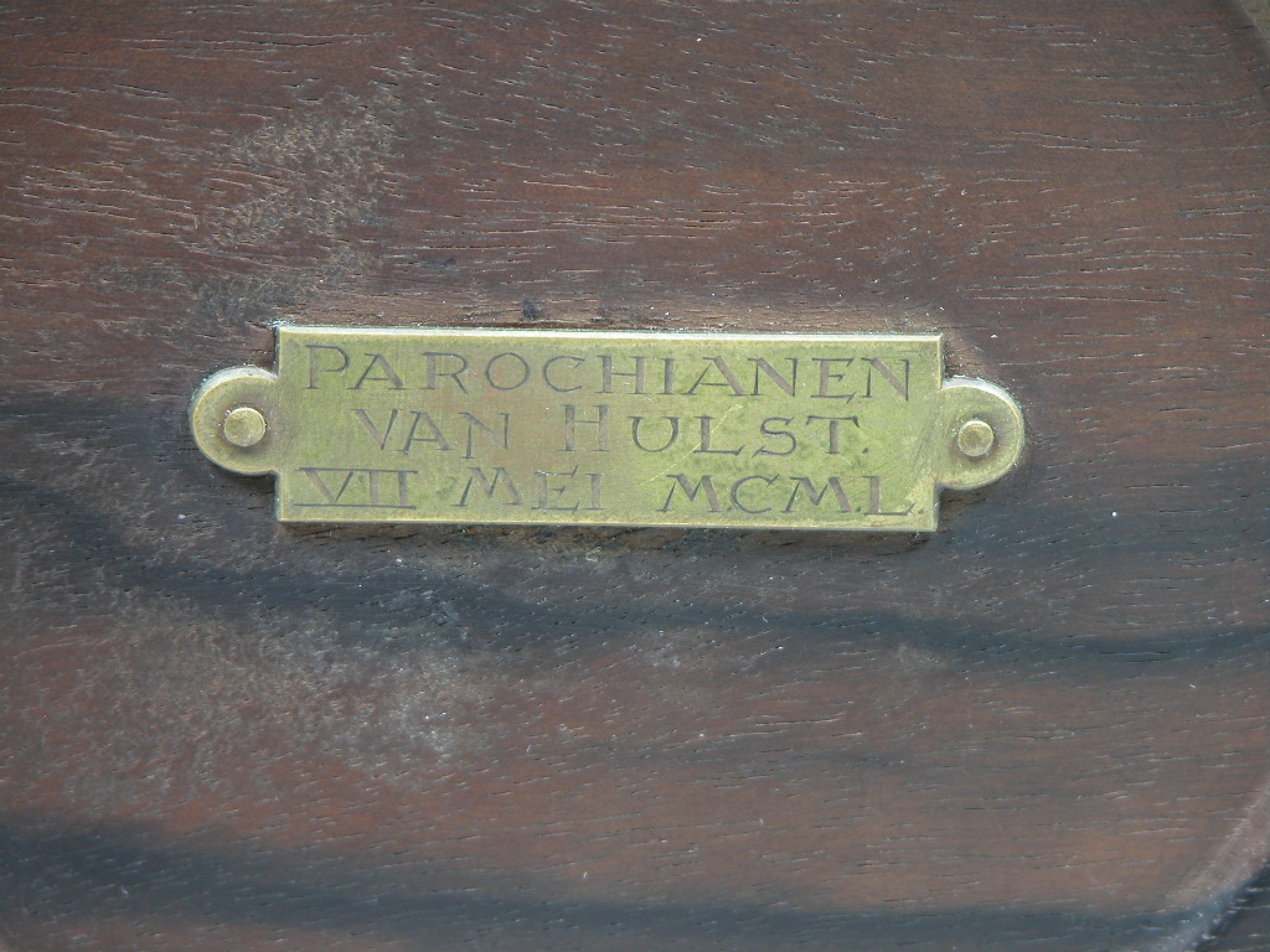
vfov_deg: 5.3
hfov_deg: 7.1
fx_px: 10273
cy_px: 476
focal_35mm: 280
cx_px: 635
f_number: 4.2
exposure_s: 1/4
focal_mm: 71.2
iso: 100
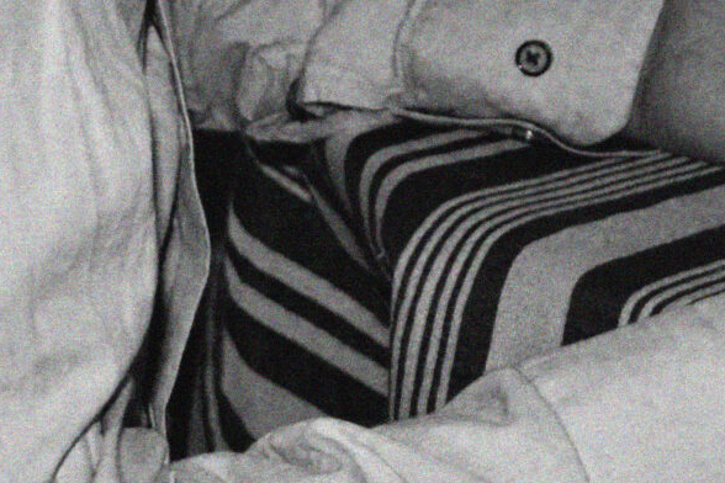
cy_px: -348
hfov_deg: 11.1
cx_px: 822
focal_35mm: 183
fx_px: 3685
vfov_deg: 7.3
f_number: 4.2
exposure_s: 1/60
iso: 1400
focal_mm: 28
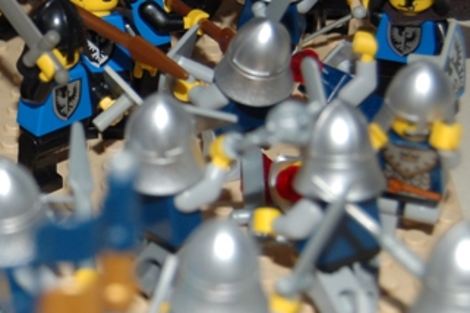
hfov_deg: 17.6
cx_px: -54
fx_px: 1462
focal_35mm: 112
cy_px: 146
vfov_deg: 12.2
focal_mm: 30
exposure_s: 1/60
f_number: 4.2
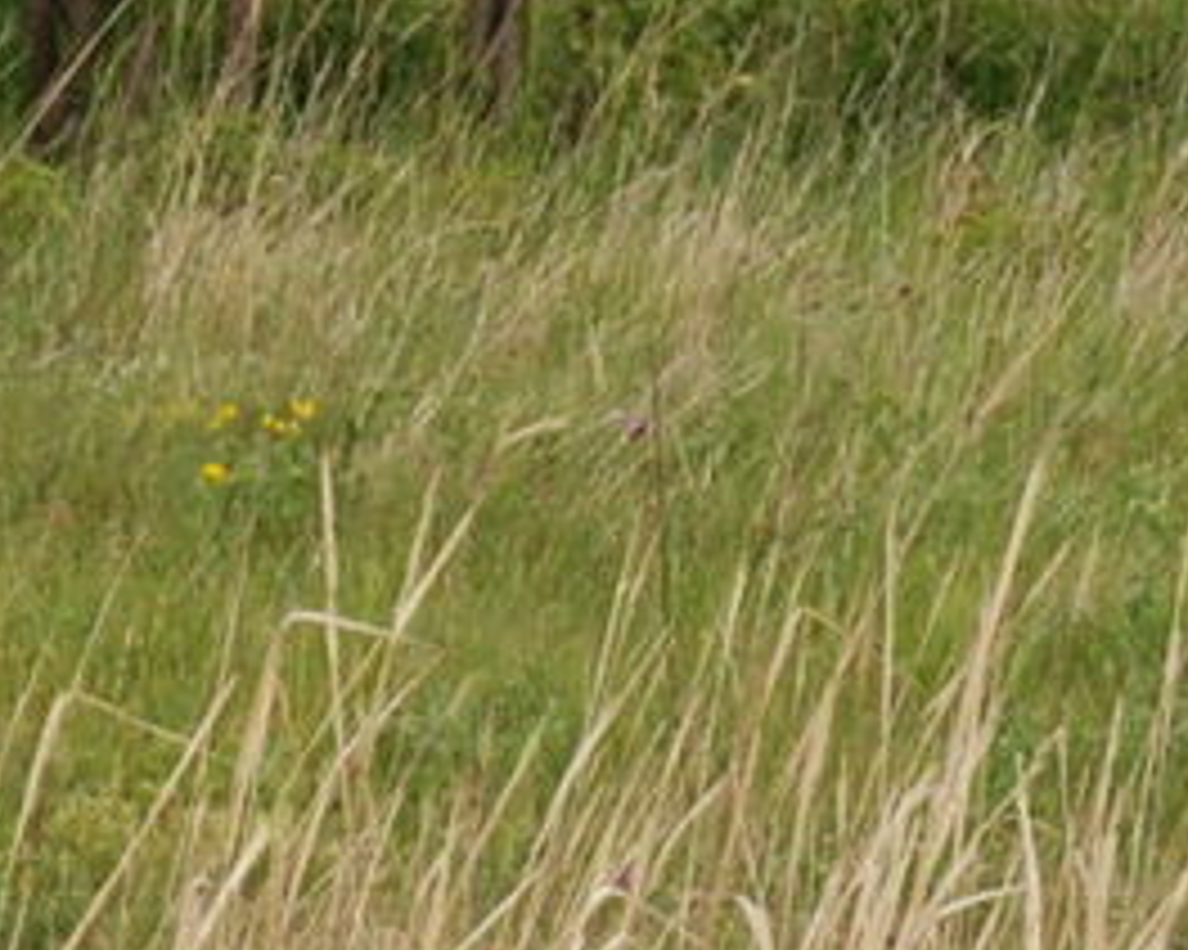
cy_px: -1002
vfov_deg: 2.3
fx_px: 23619
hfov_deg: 2.9
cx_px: -148
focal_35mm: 672
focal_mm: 70
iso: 200
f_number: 5.6
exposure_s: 1/400
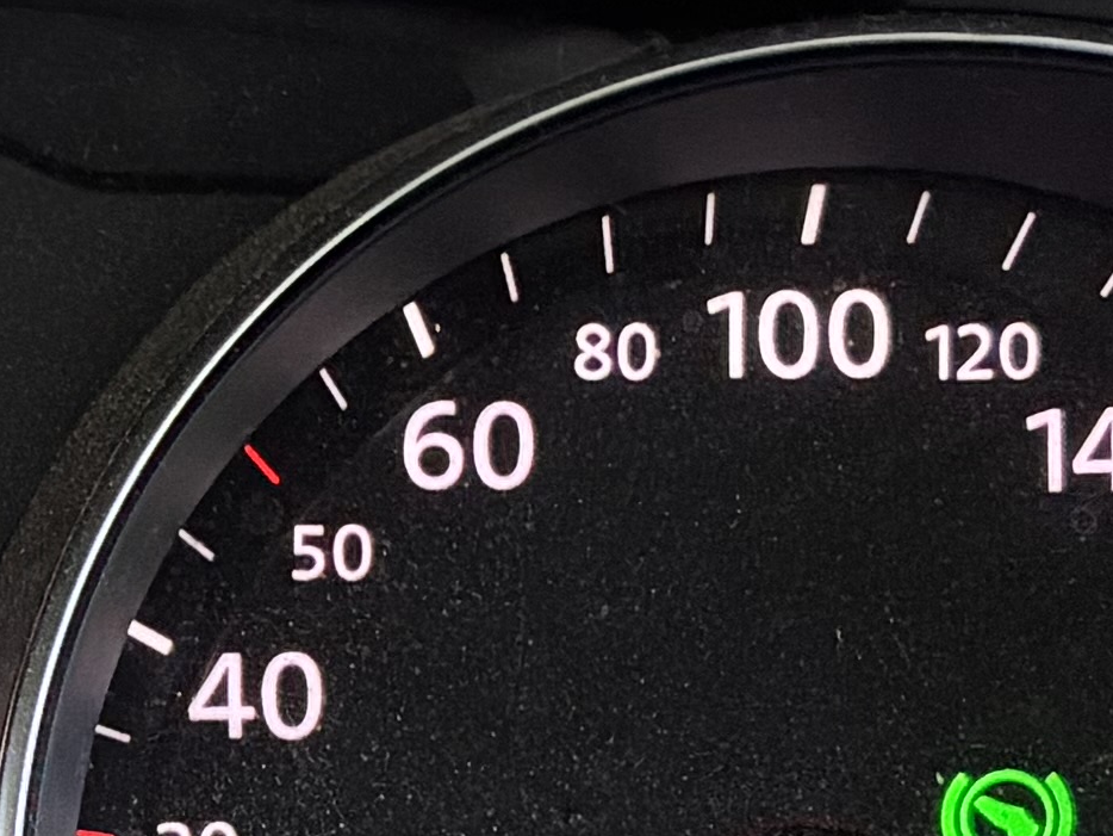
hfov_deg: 11.9
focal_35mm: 159
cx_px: -530
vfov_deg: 9.3
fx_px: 5114
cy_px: 693
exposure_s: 1/60
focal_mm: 4.2
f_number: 1.64
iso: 250
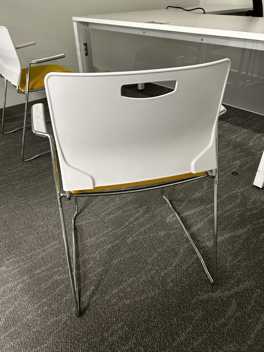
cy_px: 176
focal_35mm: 26
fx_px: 264
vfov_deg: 67.3
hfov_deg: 53.1
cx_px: 132
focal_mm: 5.7
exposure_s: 1/60
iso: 200
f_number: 1.5
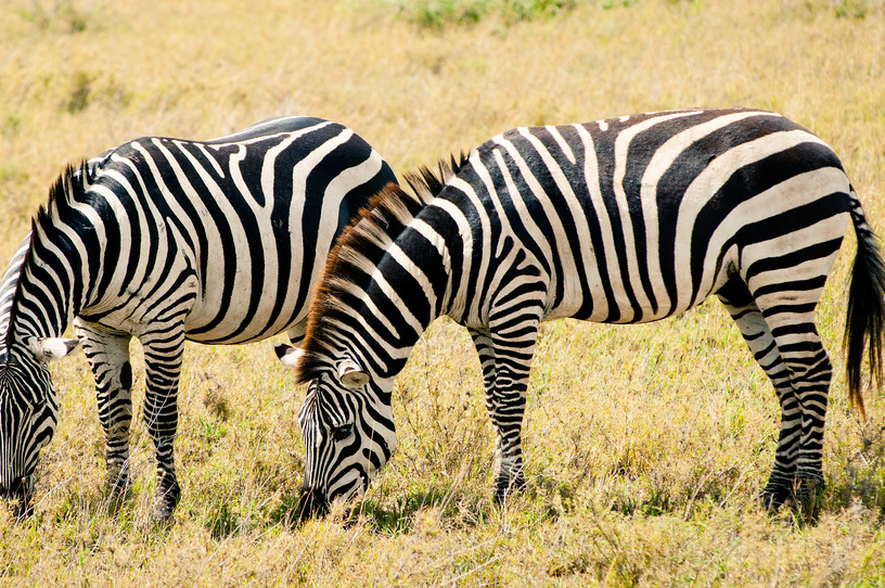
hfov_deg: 5.8
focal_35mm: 353
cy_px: 264
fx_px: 8667
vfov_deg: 3.9
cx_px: 377
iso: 400
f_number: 5.6
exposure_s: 1/1250
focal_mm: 200
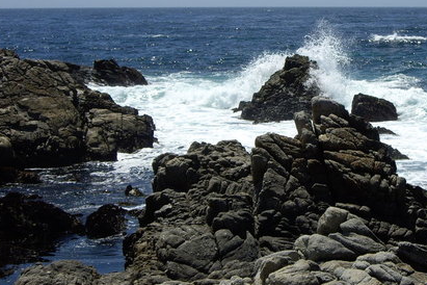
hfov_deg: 19.0
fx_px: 1269
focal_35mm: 107
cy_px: 73
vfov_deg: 12.8
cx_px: 325
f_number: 5.8
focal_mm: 10.7
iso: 50
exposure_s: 1/400
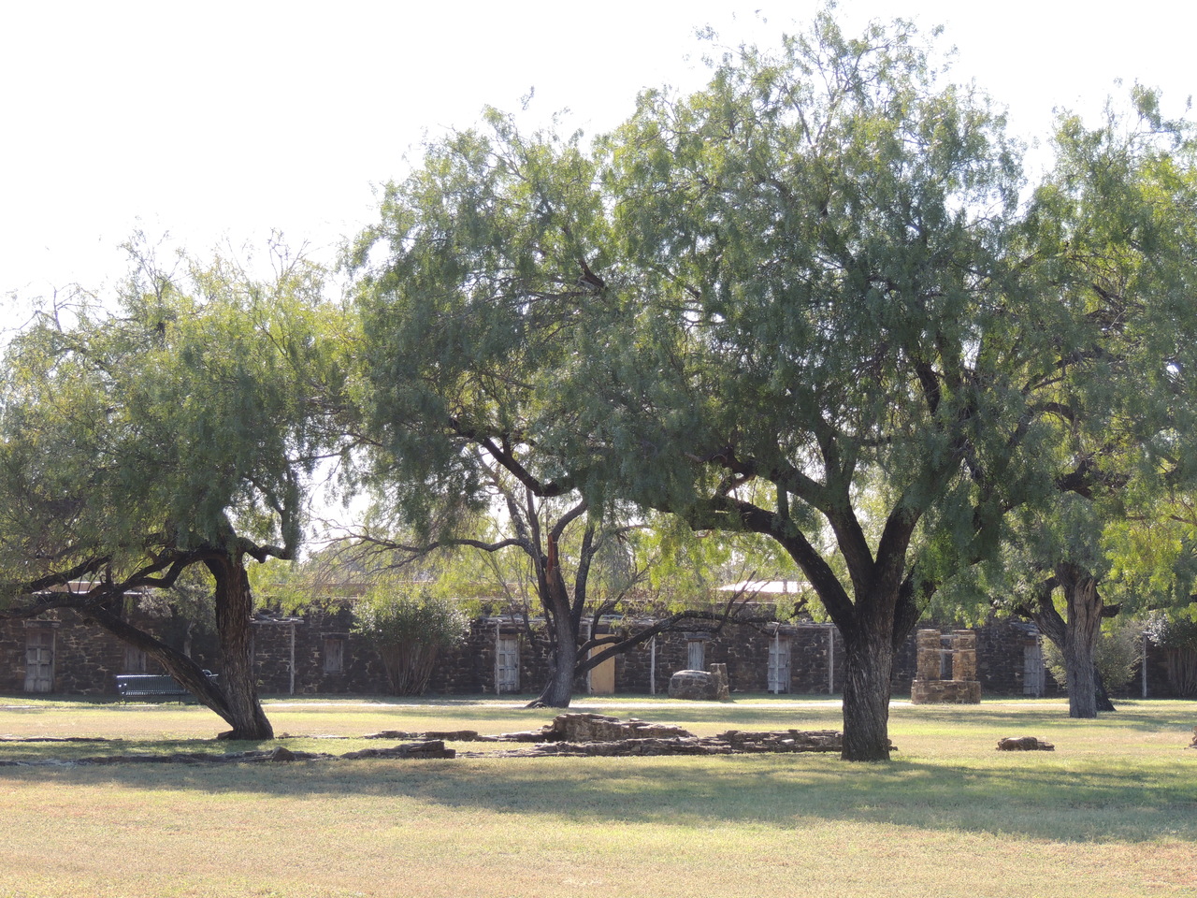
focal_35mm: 105
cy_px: 449
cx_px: 598
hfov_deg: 18.7
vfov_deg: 14.1
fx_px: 3631
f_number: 4.2
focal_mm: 18.7
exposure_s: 1/200
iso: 100
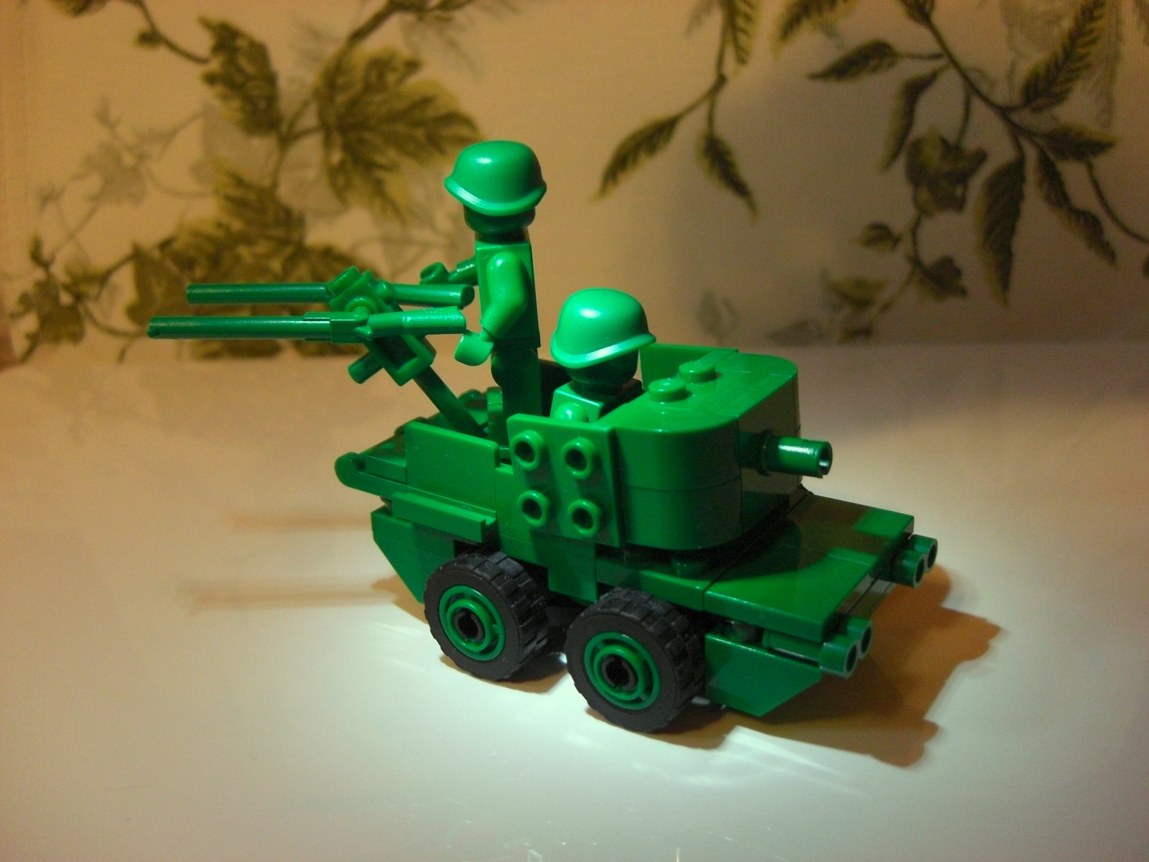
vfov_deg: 37.7
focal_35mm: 38
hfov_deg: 49.0
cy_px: 431
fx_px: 1261
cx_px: 574
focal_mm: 7.9
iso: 400
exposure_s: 1/50
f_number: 2.8
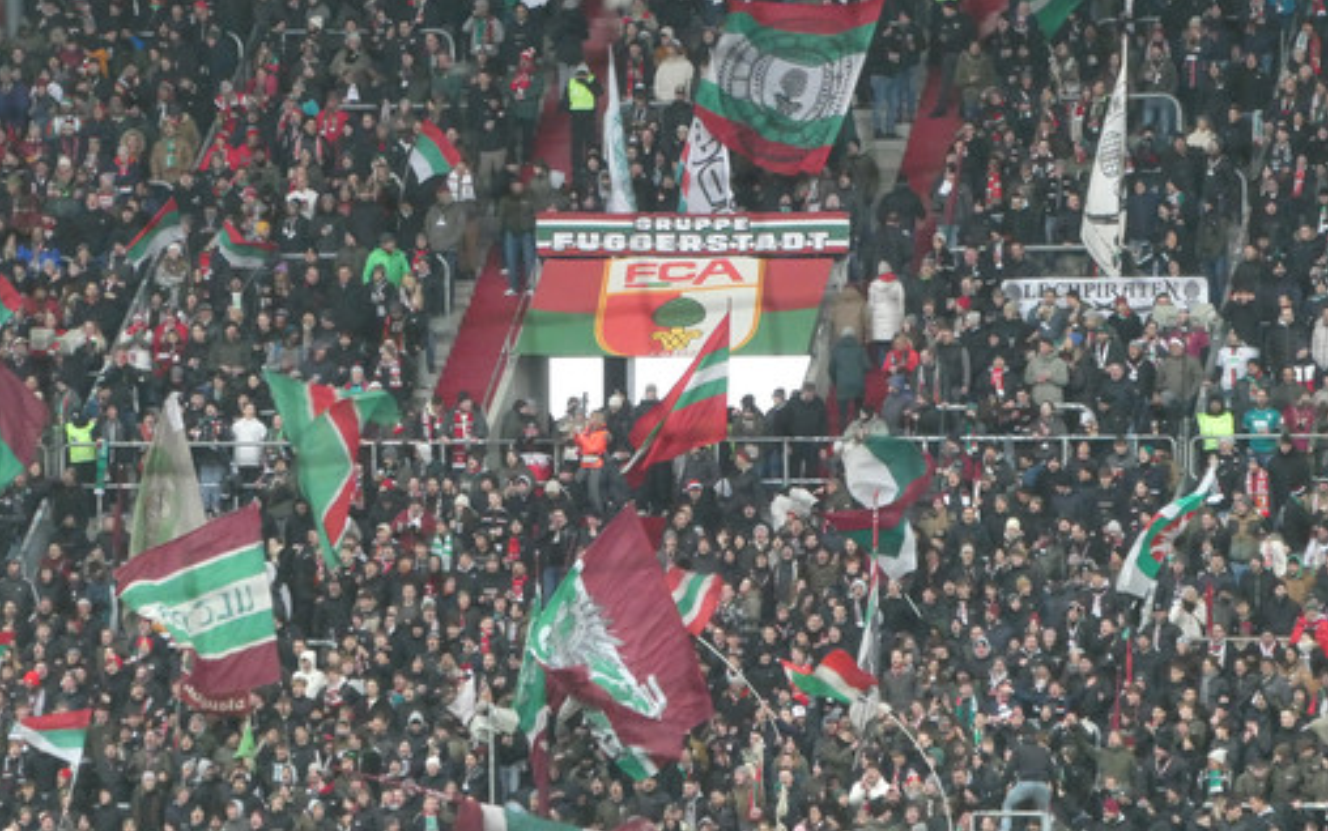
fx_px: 9668
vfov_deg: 4.9
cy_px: 434
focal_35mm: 267
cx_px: 732
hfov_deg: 7.9
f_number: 5.6
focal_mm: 35.8
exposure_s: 1/80
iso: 800
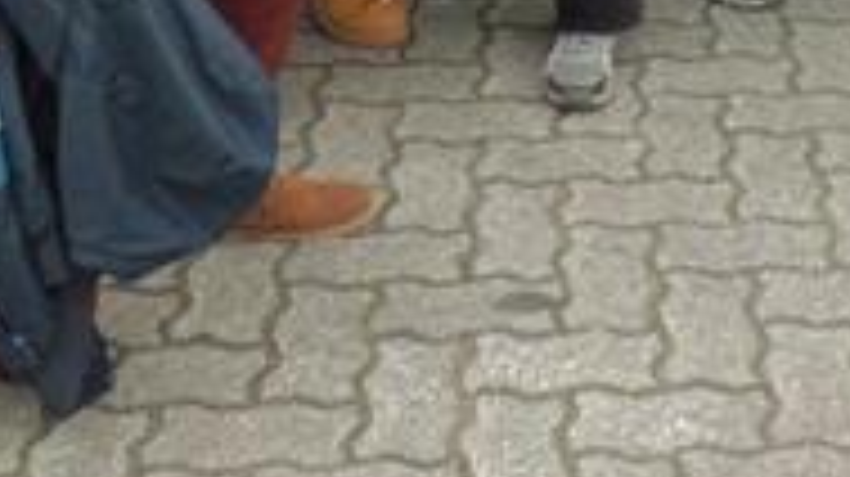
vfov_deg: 11.2
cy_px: -531
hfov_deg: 21.2
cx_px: 908
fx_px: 2162
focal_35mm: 96
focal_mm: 4.7
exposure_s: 1/250
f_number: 2.8
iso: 100
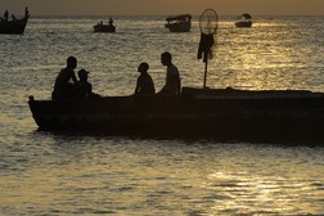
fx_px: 2997
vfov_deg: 4.1
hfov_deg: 6.2
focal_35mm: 333
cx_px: 168
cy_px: 57
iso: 400
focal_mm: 200
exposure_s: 1/320
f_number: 16
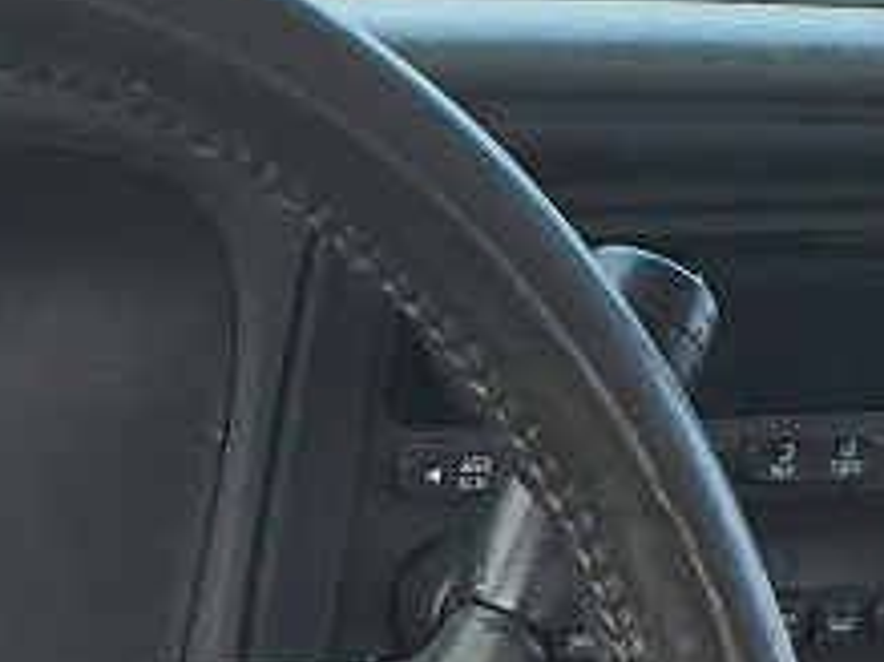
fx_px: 4849
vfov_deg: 6.9
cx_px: 153
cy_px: 2099
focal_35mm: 190
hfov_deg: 10.4
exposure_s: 1/238
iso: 50
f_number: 1.5
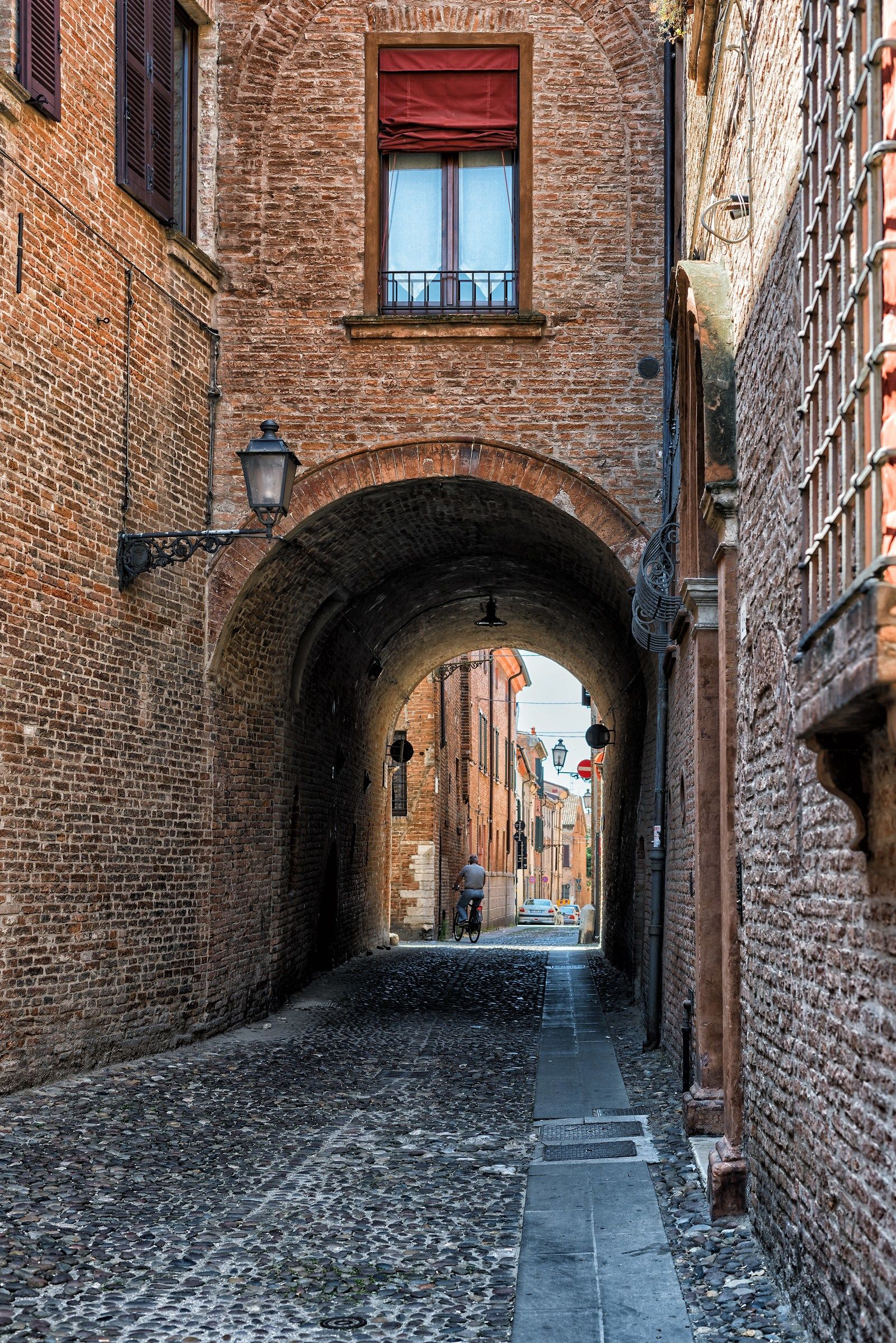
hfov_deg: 27.0
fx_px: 1866
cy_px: 672
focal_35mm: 50
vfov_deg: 39.6
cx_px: 448
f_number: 5
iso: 64
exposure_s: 1/100
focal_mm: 50
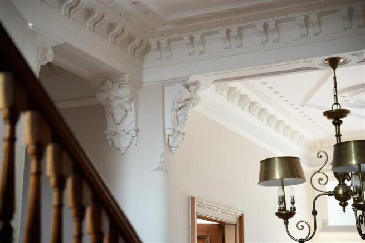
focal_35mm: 70
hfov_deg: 28.8
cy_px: 122
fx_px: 710
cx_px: 182
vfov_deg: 19.5
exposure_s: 1/160
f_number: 2.8
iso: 6400
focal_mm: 70
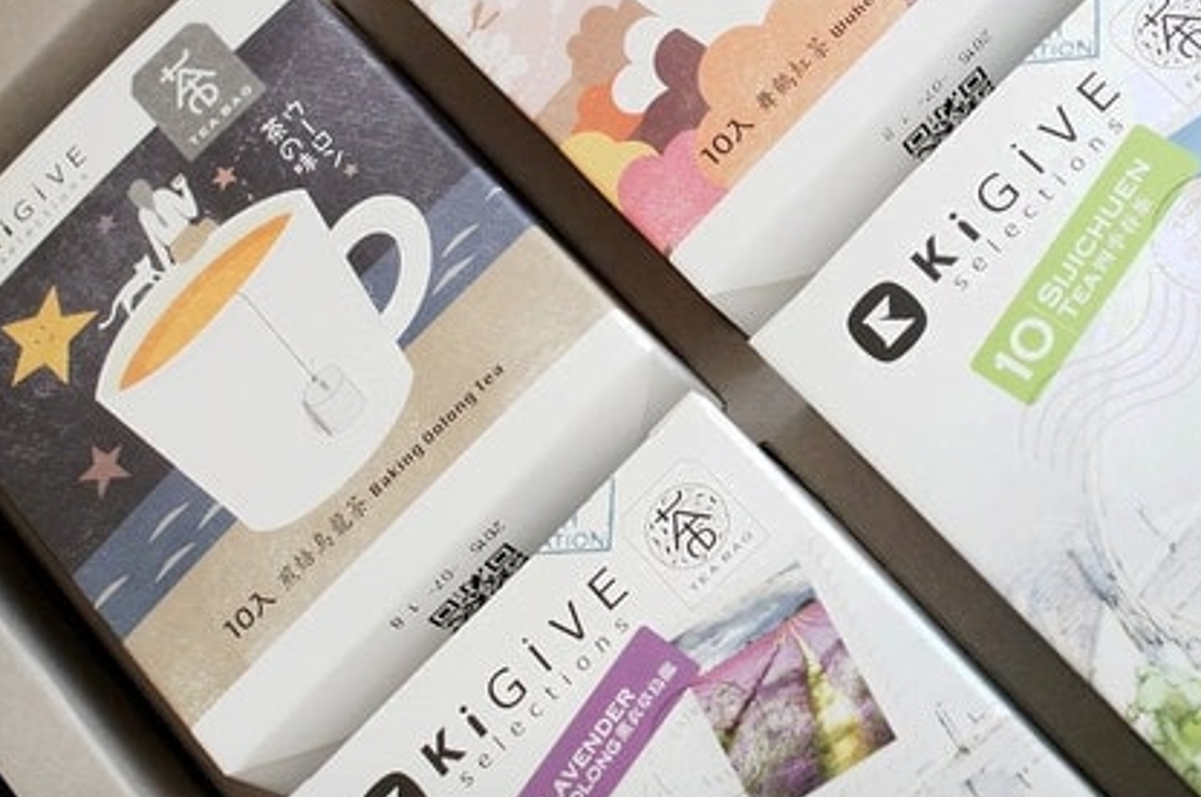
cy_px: 276
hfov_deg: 25.0
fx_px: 2690
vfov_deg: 16.8
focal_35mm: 81
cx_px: 803
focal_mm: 35
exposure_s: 1/60
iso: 1600
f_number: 5
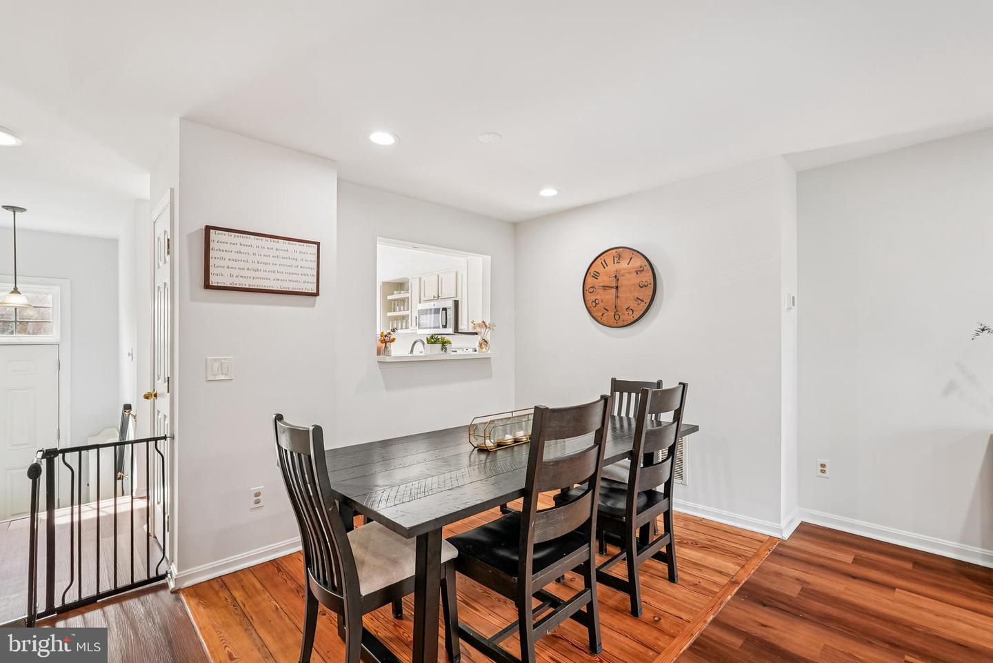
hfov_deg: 96.7
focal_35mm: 16
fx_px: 441
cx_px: 496
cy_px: 332
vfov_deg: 73.8
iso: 100
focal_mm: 16
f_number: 8
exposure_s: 1/1.67
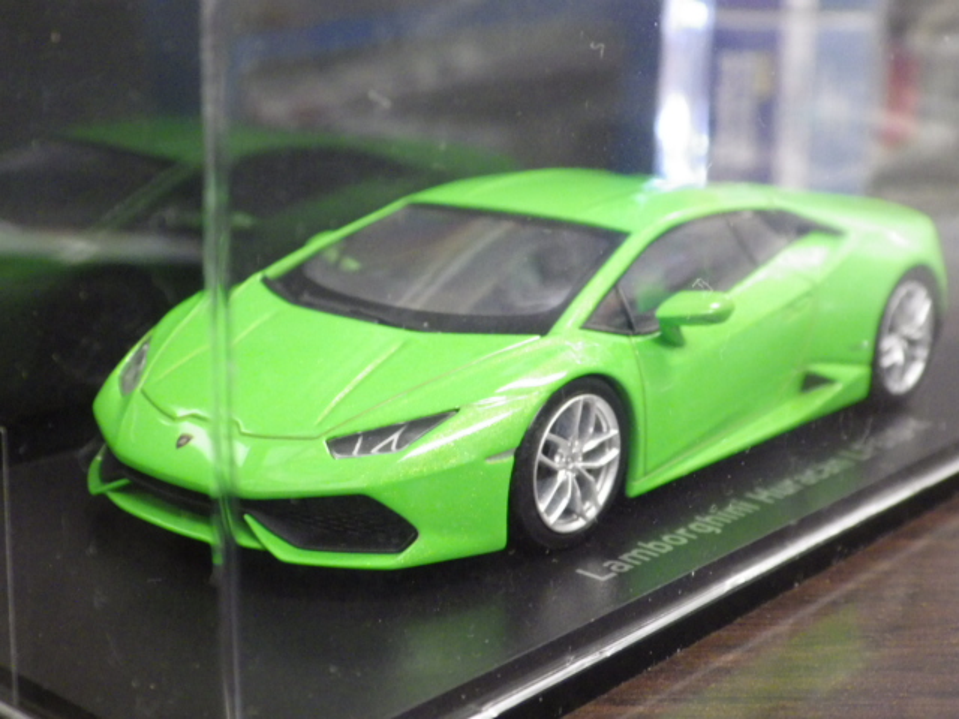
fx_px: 1635
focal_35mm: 59
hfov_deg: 32.7
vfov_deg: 24.8
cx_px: 480
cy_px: 360
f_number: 4
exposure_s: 1/25
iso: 1000
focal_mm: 10.7
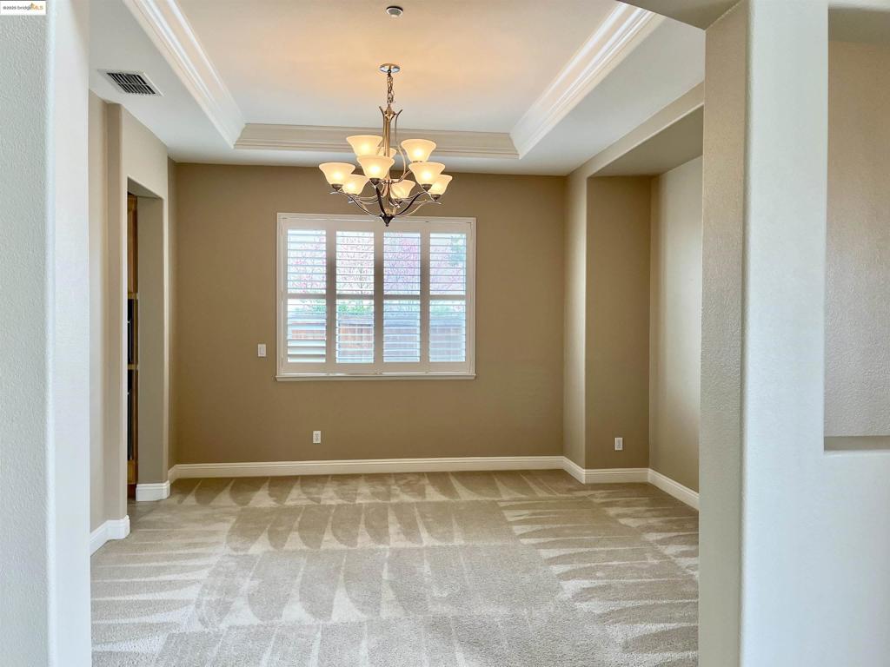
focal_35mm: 26
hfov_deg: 67.3
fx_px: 668
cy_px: 334
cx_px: 445
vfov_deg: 53.1
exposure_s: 1/120
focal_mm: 5.1
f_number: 1.6
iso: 125
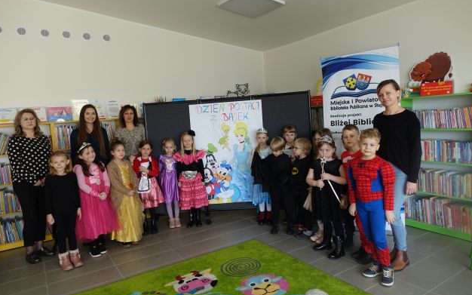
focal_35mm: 25
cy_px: 141
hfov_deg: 72.6
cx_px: 232
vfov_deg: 49.2
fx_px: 322
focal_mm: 8.8
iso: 125
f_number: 2.8
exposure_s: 1/80
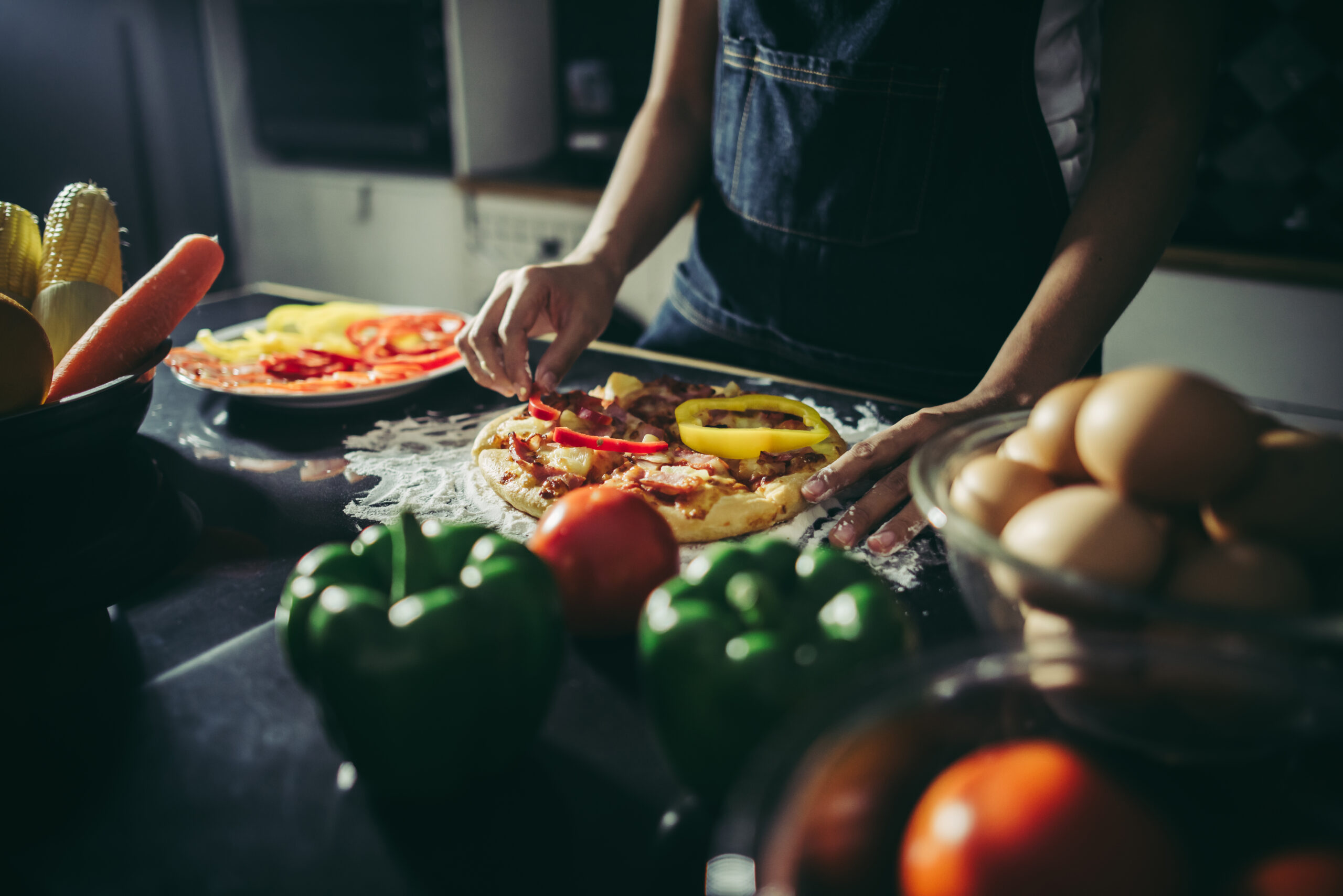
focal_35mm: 28
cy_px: 448
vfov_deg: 46.4
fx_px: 1045
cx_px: 672
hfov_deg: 65.5
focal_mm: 28
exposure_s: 1/400
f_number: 1.8
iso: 400
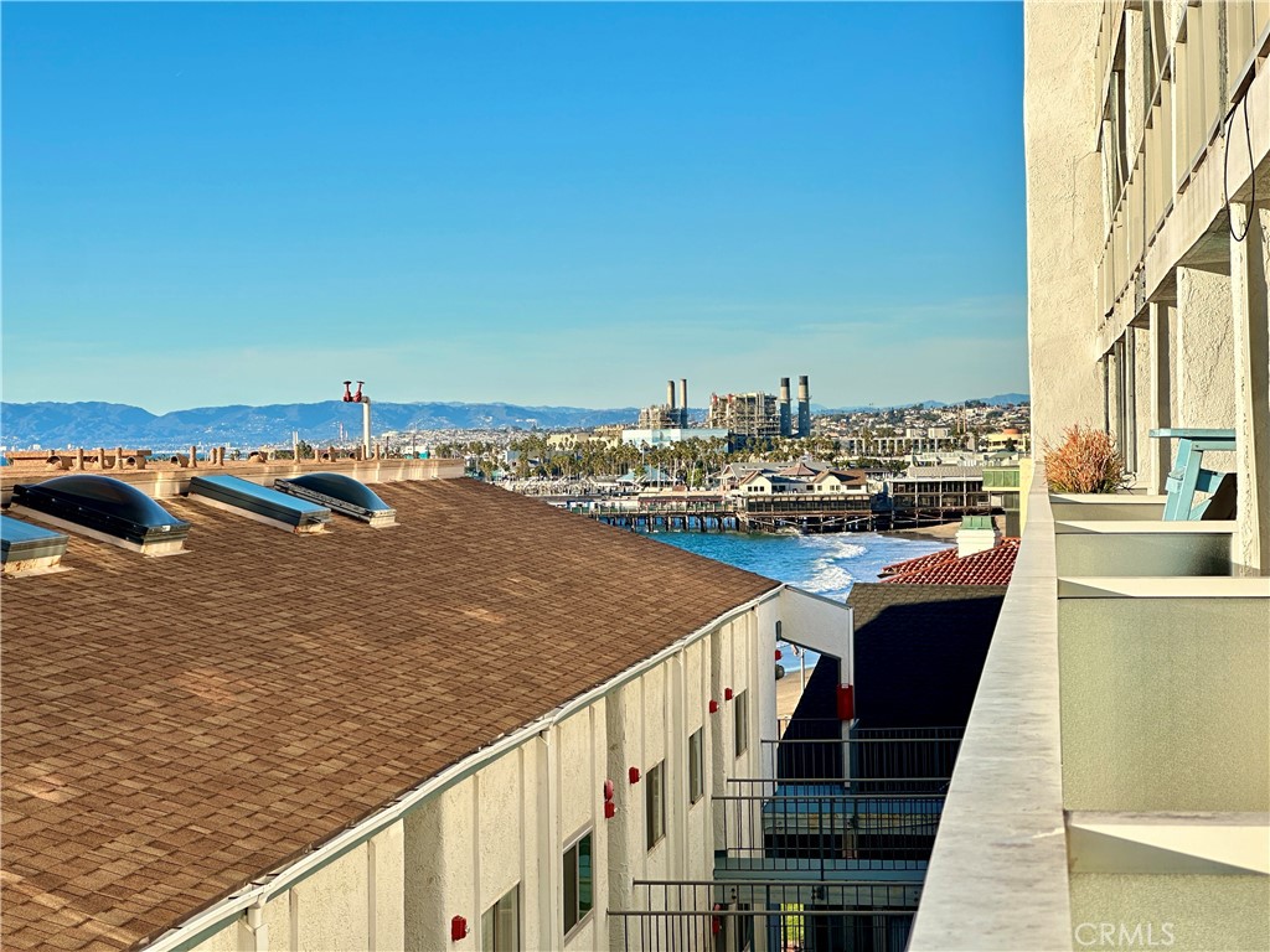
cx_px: 635
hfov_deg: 25.3
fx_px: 2825
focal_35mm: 77
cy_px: 476
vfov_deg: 19.1
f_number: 2.8
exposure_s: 1/513
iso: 32
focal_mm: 9
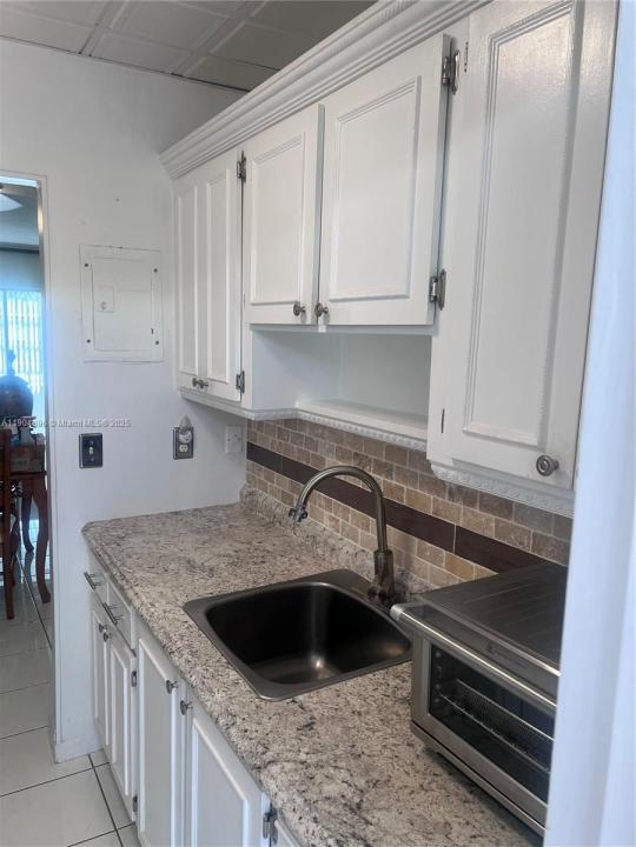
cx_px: 318
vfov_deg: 67.3
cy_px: 424
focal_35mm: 26
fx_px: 637
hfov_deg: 53.1
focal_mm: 5.7
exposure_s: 1/120
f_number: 1.5
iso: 50
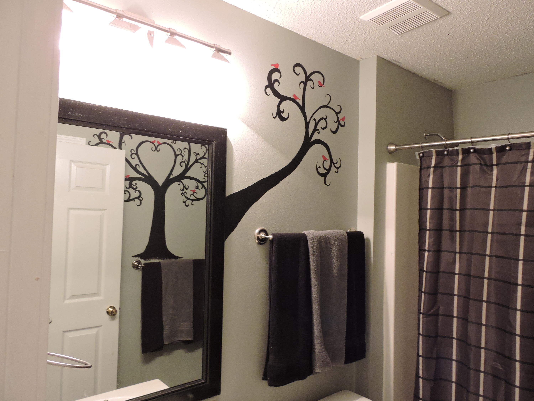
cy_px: 200
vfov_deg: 56.8
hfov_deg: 71.6
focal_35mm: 24
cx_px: 267
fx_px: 370
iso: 400
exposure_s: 1/13
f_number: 3.3
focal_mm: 4.3
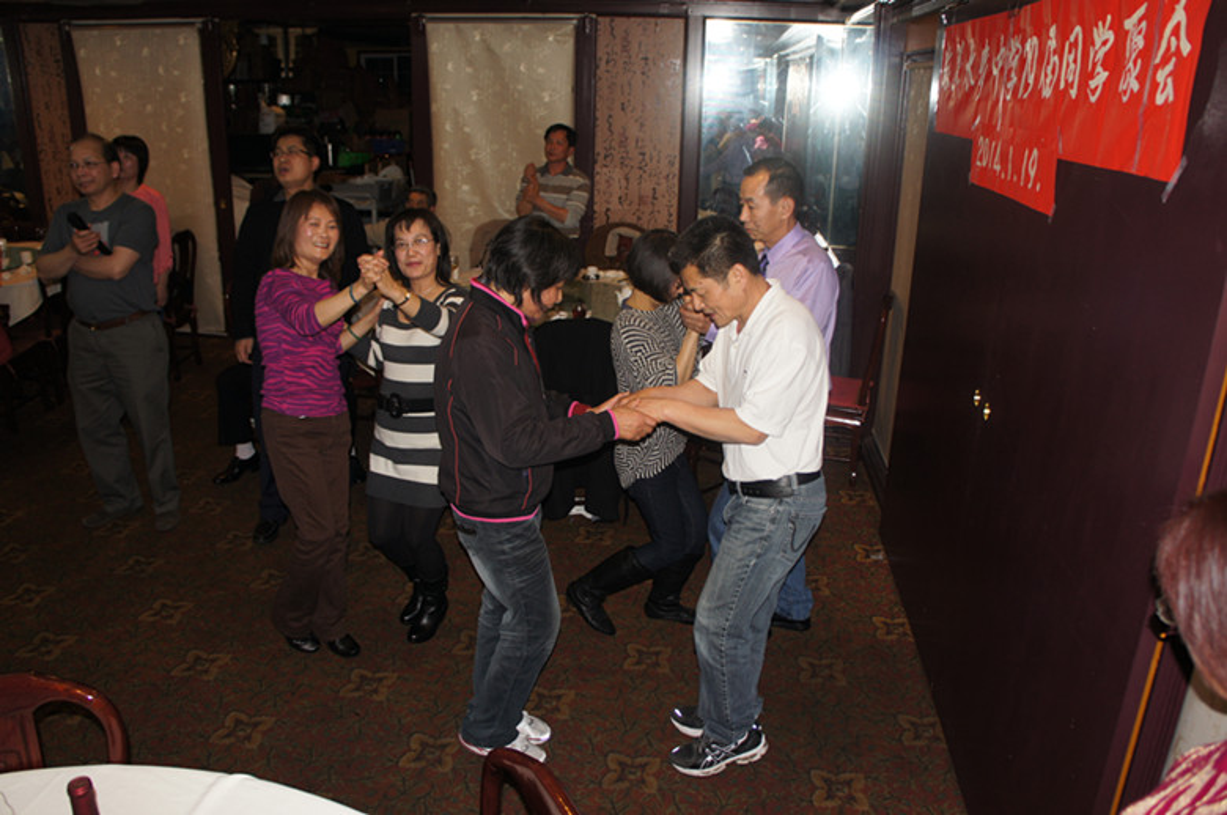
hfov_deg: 67.4
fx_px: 919
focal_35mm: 27
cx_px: 614
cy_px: 408
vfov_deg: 47.8
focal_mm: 18
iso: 200
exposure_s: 1/60
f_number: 3.5
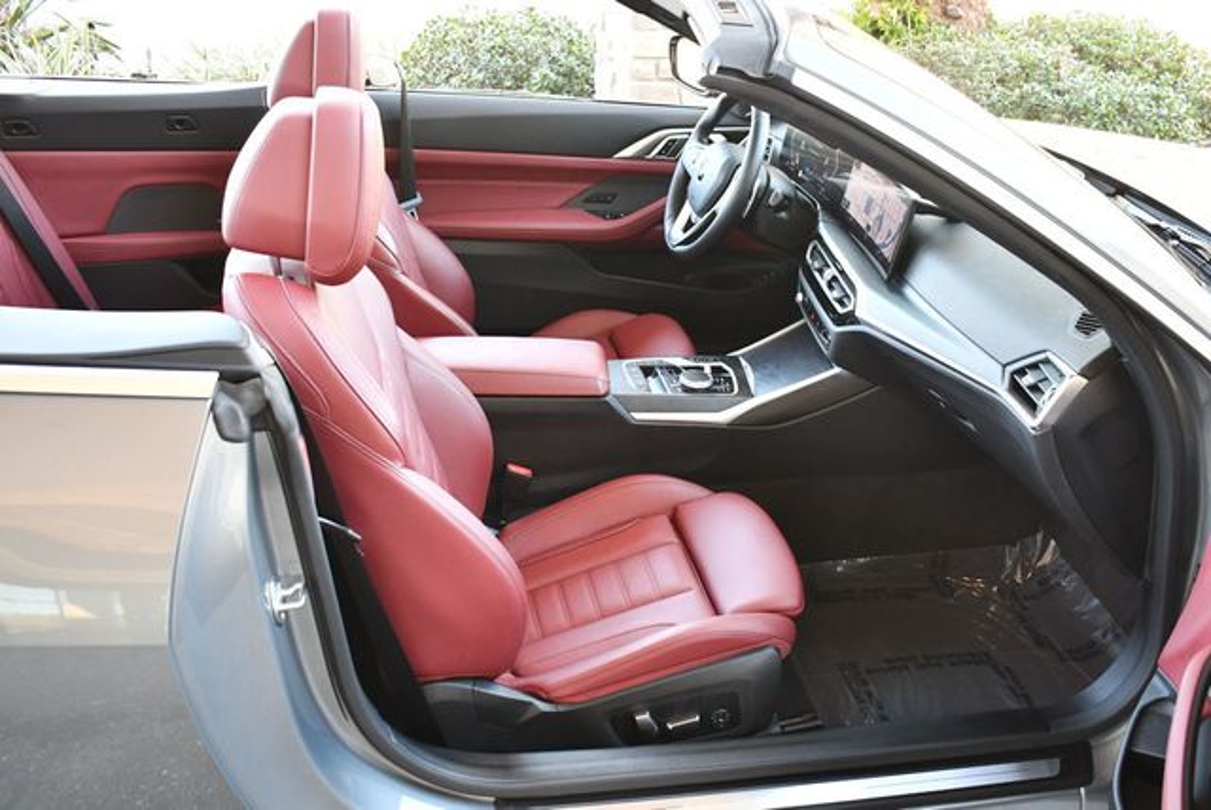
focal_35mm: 36
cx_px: 606
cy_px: 405
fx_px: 1212
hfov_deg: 53.1
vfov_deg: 36.9
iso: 1000
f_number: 3.5
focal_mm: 18
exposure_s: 1/125
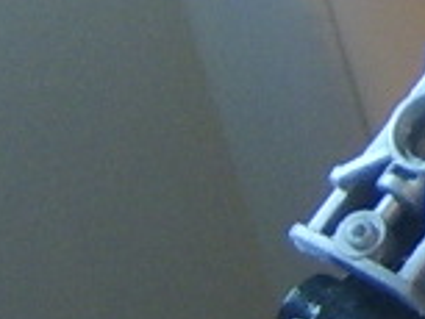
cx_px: 872
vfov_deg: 7.2
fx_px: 2543
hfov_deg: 9.0
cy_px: 42
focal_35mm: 207
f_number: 2.7
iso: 71
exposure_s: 1/14
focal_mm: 8.13
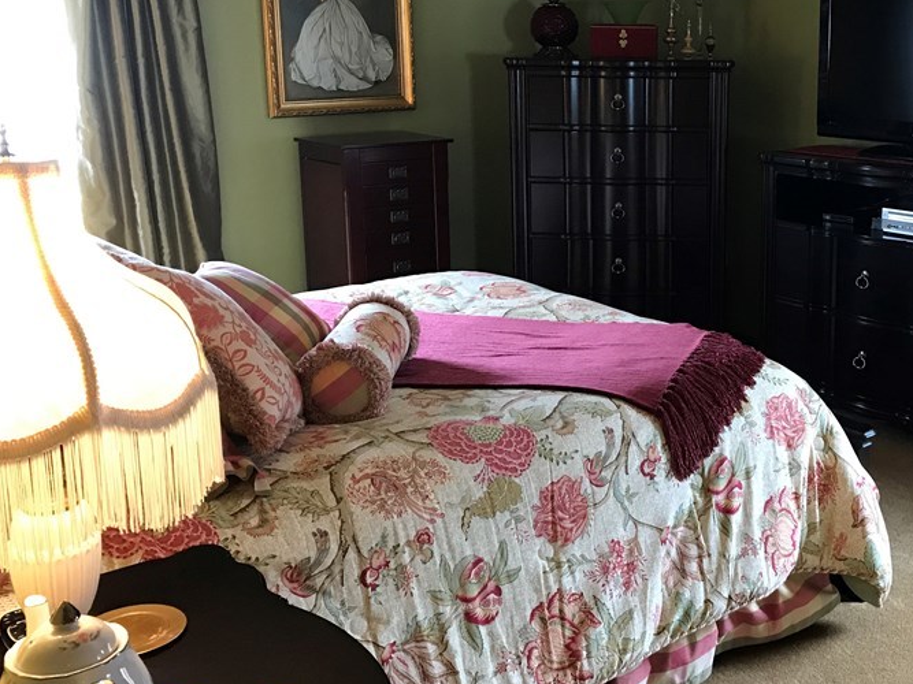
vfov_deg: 33.4
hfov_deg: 42.7
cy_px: 259
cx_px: 669
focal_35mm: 43
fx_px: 1134
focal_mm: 3.99
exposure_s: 1/15
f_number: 1.8
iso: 64
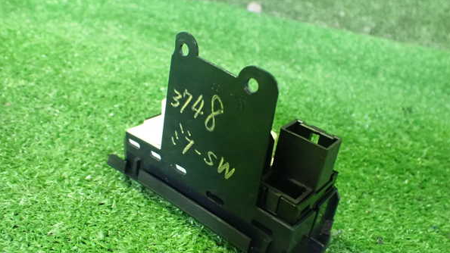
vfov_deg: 35.6
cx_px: 226
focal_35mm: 33
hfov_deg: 59.5
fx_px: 394
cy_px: 145
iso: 1600
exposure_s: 1/30
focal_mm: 5.4
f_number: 2.3
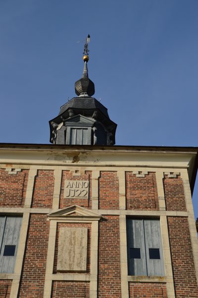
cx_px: 99
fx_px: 521
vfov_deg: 31.9
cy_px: 149
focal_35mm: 63
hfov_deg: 21.5
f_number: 5
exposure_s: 1/800
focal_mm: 42
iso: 100
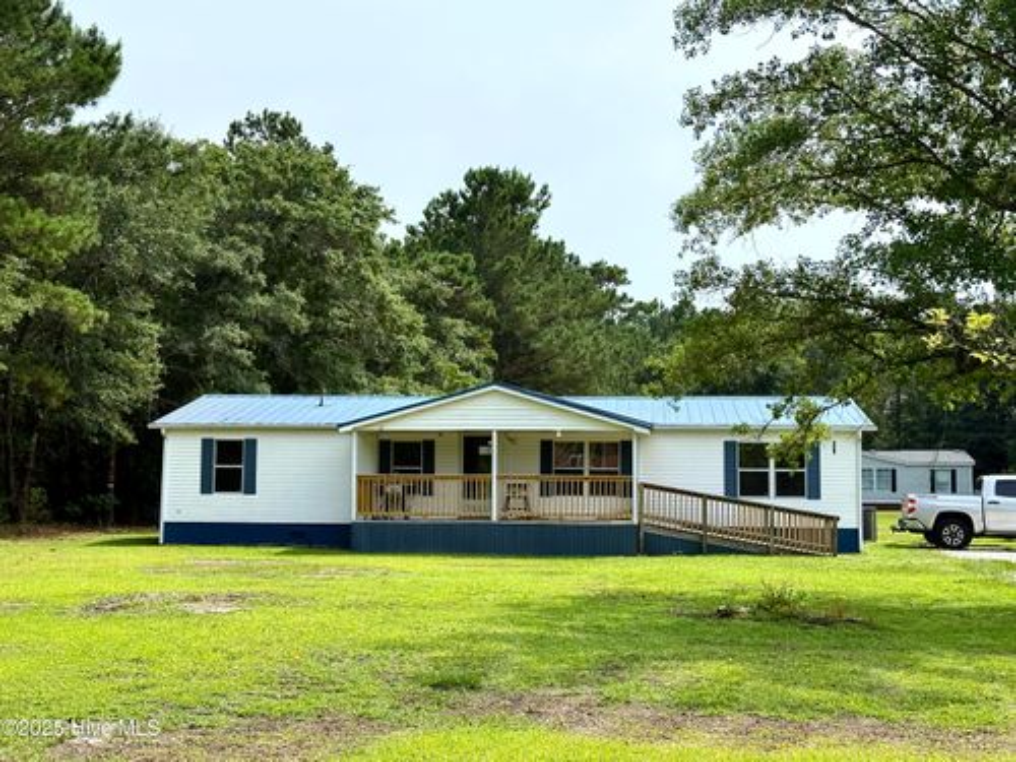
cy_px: 381
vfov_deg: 30.3
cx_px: 508
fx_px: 1409
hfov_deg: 39.7
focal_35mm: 48
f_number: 1.78
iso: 64
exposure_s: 1/4098
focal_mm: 6.76
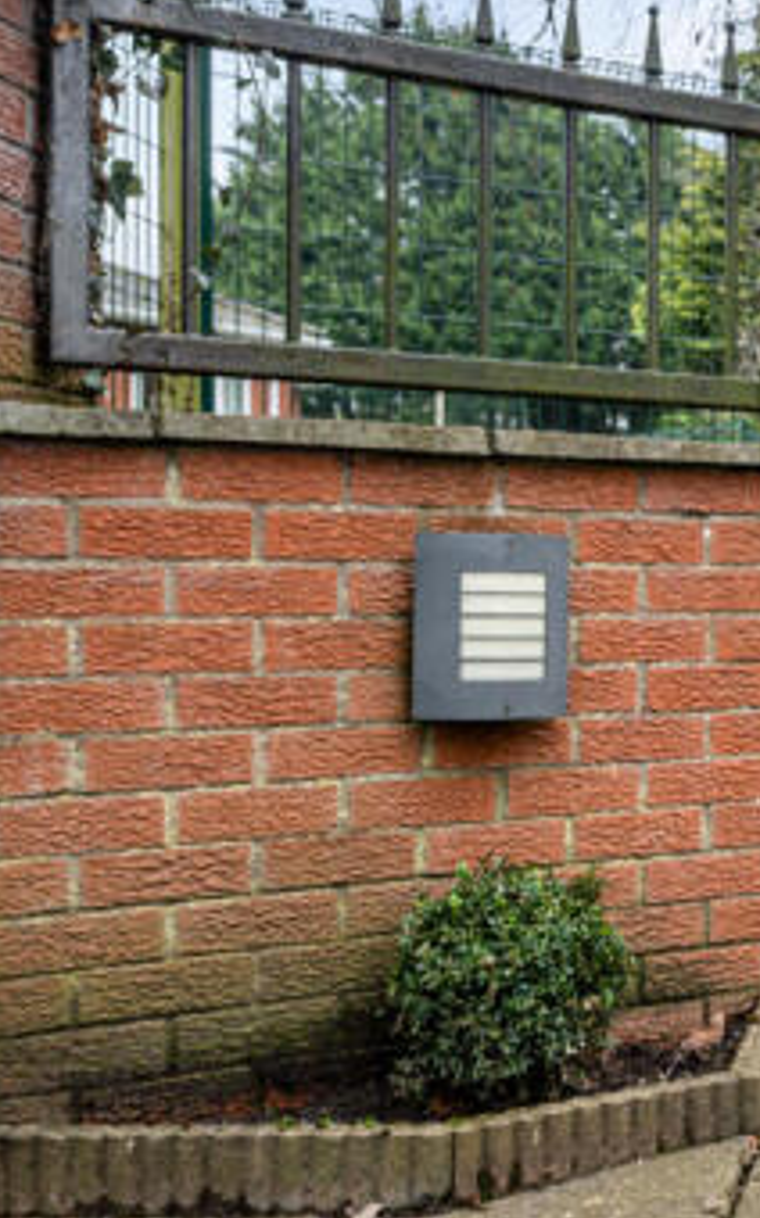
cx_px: 1052
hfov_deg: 19.8
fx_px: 1959
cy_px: 600
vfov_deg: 34.6
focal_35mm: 59
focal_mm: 30
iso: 500
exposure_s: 1/125
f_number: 6.3
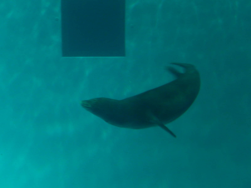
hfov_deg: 37.5
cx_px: 126
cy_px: 94
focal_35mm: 51
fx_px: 370
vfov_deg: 28.6
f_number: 4.5
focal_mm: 9.2
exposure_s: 1/25
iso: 400
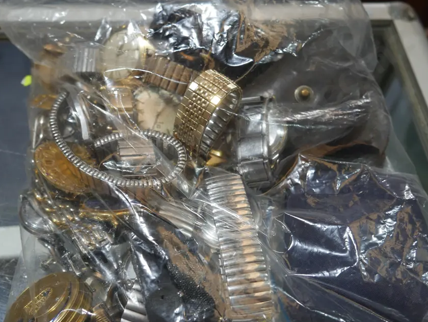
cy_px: 195
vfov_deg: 36.7
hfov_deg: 47.8
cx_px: 200
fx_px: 482
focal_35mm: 39
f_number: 3.6
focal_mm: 16
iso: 200
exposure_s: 1/80
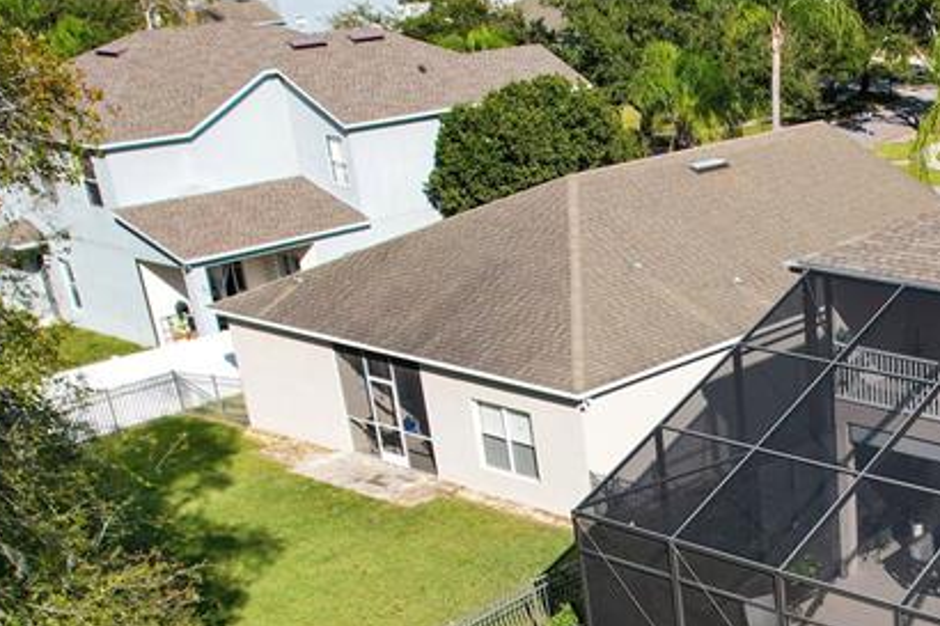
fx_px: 1435
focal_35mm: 55
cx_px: 956
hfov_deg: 33.0
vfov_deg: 23.2
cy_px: 683
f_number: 2.8
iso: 110
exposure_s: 1/2000
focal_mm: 8.38
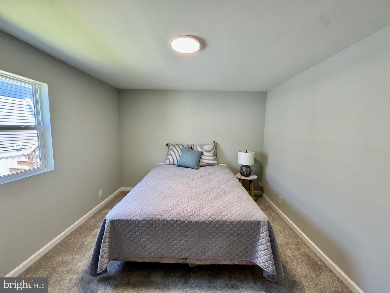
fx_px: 158
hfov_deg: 102.1
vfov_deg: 85.7
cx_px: 195
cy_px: 146
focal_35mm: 14
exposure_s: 1/120
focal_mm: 2.22
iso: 160
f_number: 2.2
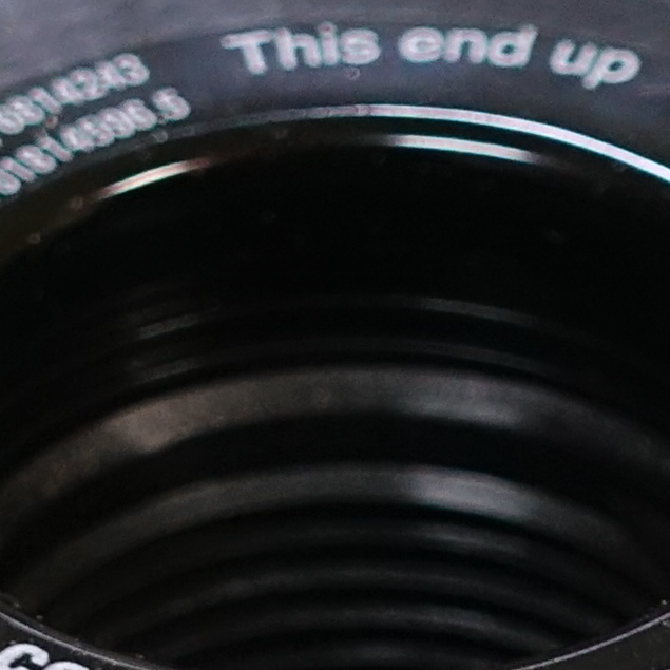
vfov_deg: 5.1
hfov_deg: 5.2
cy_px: 1365
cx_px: 264
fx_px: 7380
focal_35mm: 337
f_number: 2.8
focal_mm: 16.84
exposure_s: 1/20
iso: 800
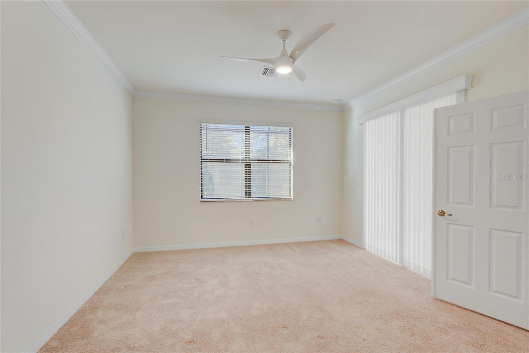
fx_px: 235
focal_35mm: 16
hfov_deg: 96.7
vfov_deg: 73.8
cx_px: 264
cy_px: 176
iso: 400
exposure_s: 1/25
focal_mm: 16
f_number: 8
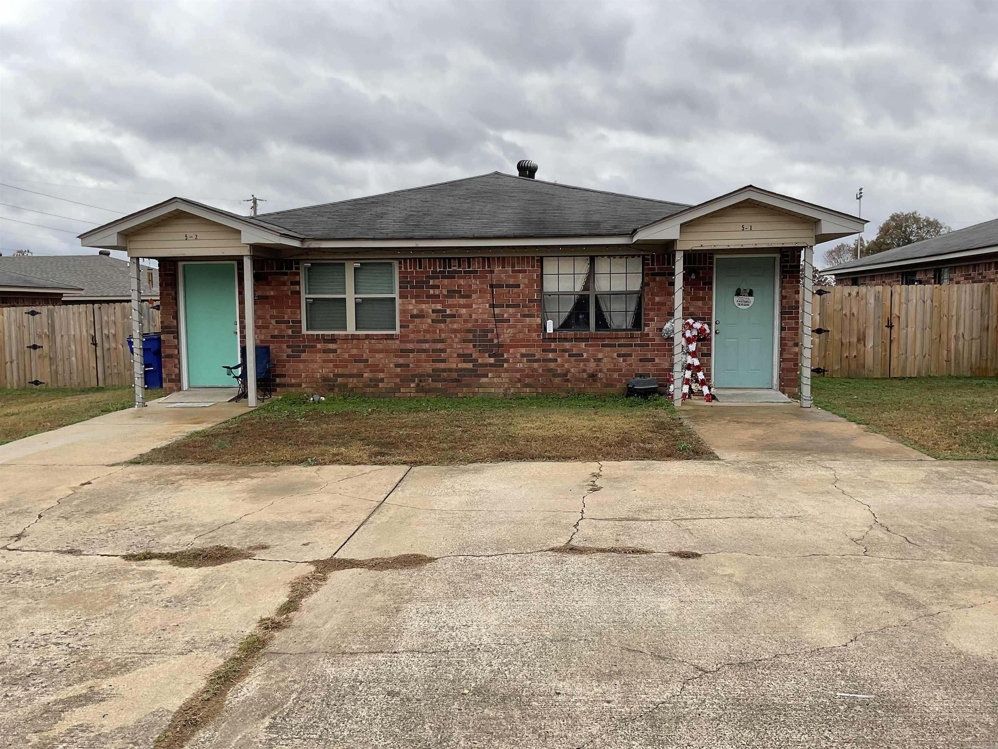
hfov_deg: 61.7
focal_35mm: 29
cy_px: 374
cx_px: 499
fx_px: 836
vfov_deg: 48.2
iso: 16
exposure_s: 1/1098
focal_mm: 3
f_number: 1.8
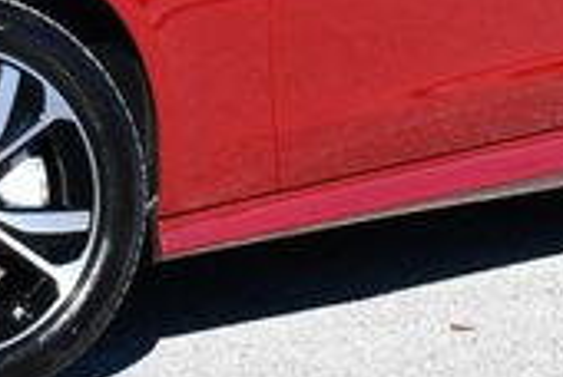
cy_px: -225
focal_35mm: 226
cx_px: 56
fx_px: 3541
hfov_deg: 9.1
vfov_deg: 6.0
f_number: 8
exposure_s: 1/250
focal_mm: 30
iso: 110
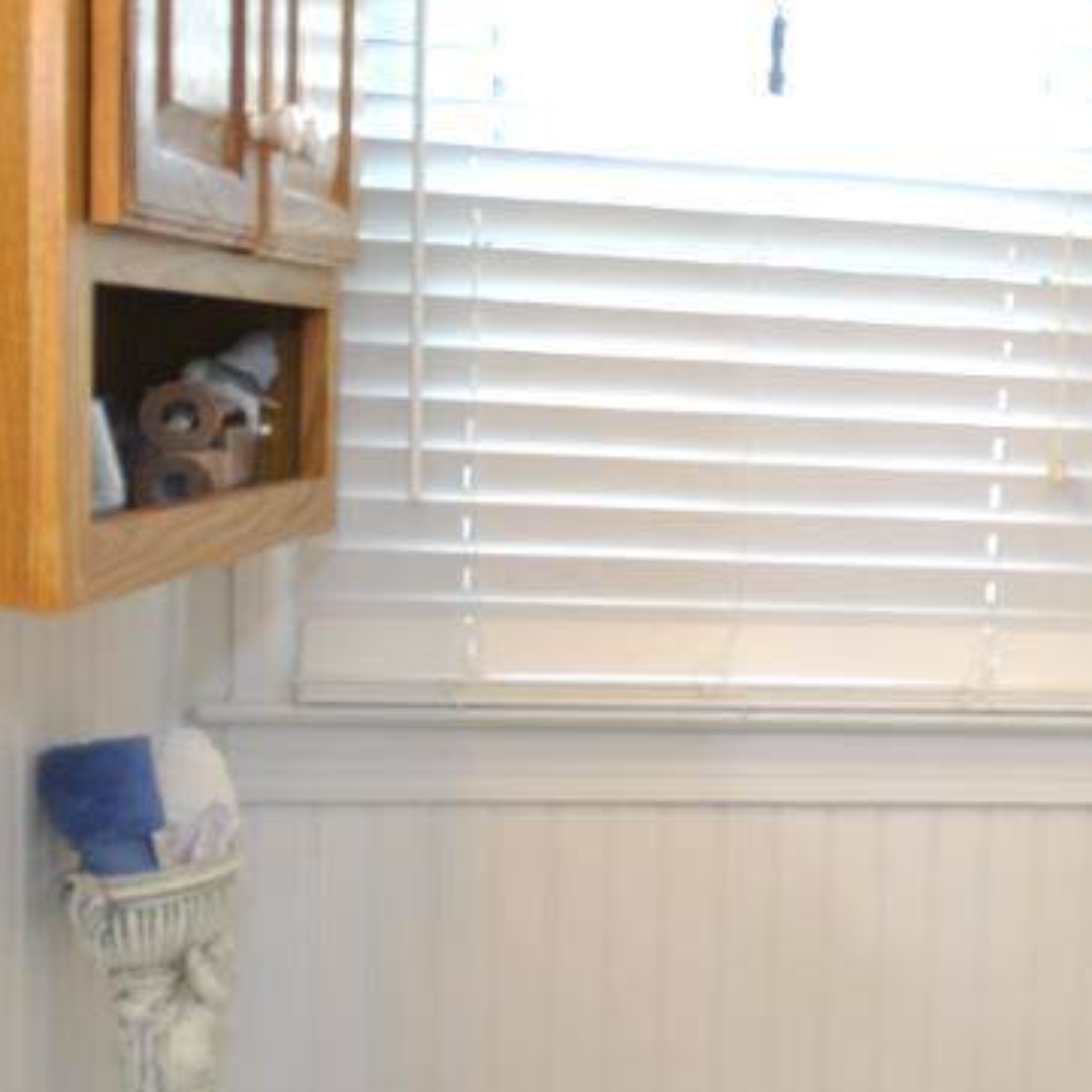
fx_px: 1892
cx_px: 1273
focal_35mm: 53
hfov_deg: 28.5
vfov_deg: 32.2
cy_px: 551
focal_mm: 10
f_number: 4
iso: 200
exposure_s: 1/40
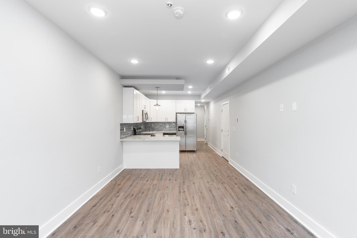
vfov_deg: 73.8
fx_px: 159
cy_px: 119
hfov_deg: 96.7
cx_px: 178
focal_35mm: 16
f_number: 7.1
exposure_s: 1/25
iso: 500
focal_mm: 16
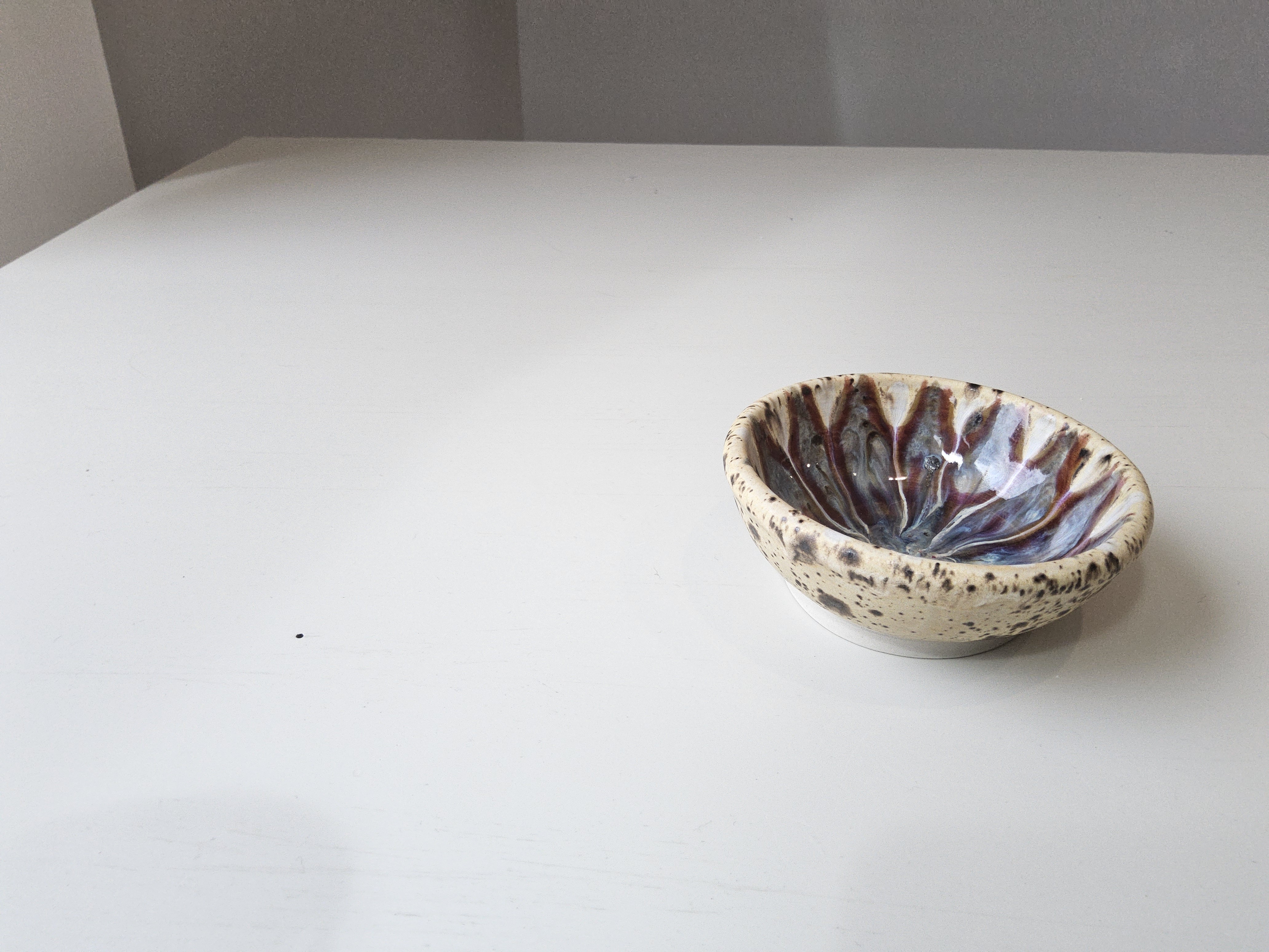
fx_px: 843
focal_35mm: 23
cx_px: 634
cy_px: 476
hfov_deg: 73.9
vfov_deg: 58.9
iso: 125
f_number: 2
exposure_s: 1/120
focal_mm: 3.08
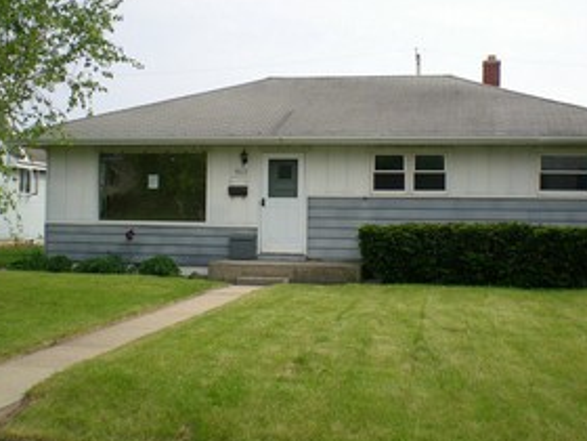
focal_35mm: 47
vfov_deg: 30.8
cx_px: 335
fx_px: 797
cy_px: 191
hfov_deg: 40.3
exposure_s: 1/369
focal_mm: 6.3
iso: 77
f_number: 4.6
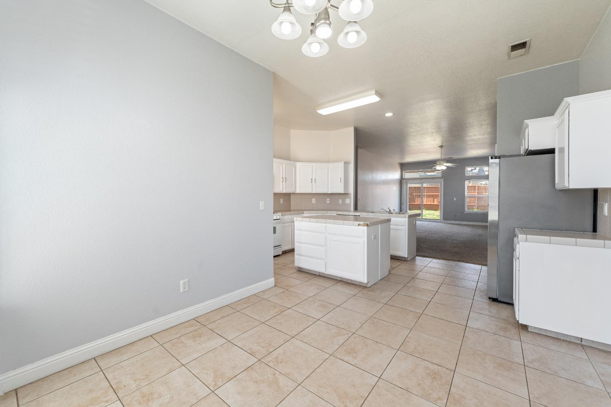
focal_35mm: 14
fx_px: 238
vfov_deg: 81.2
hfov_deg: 104.3
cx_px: 306
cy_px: 204
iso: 100
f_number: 8
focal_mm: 14
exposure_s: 1/20
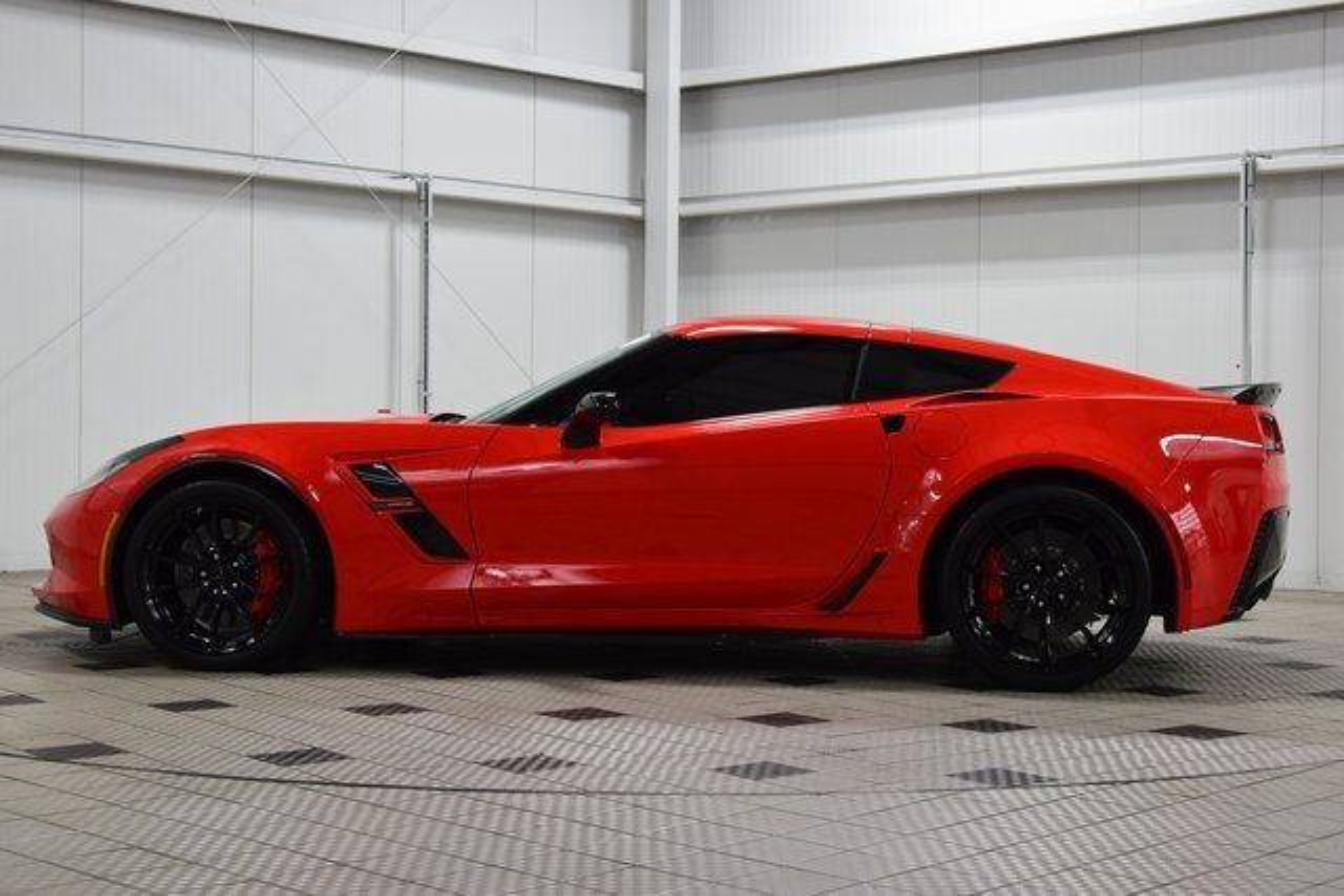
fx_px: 2128
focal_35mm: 57
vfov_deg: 23.8
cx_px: 672
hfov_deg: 35.0
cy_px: 448
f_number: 8
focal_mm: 38
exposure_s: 1/60
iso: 1600
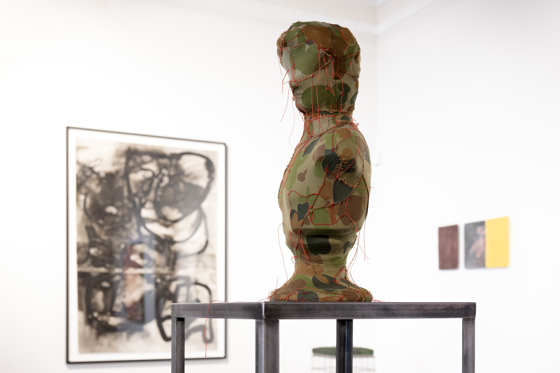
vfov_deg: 29.9
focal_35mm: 45
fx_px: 700
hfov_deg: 43.6
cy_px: 186
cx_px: 280
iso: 400
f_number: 5.6
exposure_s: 1/10
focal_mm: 45
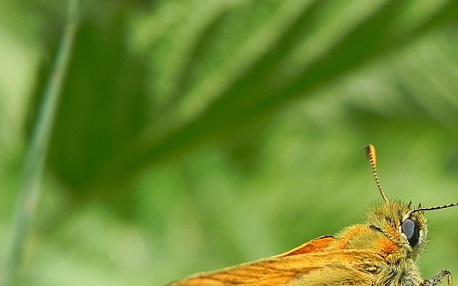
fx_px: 2159
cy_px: 307
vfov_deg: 7.5
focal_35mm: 173
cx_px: 394
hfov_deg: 12.0
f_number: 5
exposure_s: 1/489
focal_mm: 15.1
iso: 160
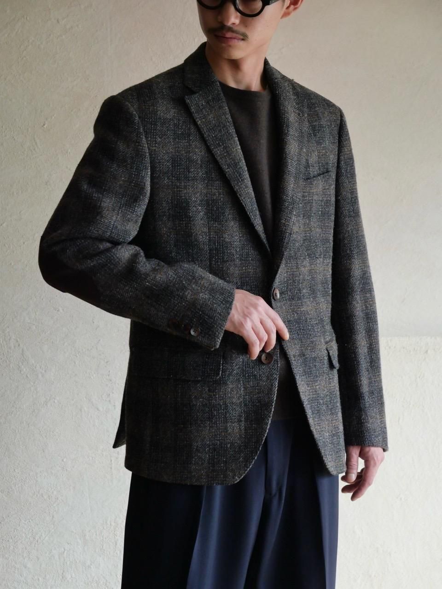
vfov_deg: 18.9
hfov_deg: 14.2
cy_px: 294
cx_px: 221
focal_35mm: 104
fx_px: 1771
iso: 1250
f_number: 4
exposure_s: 1/125
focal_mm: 52
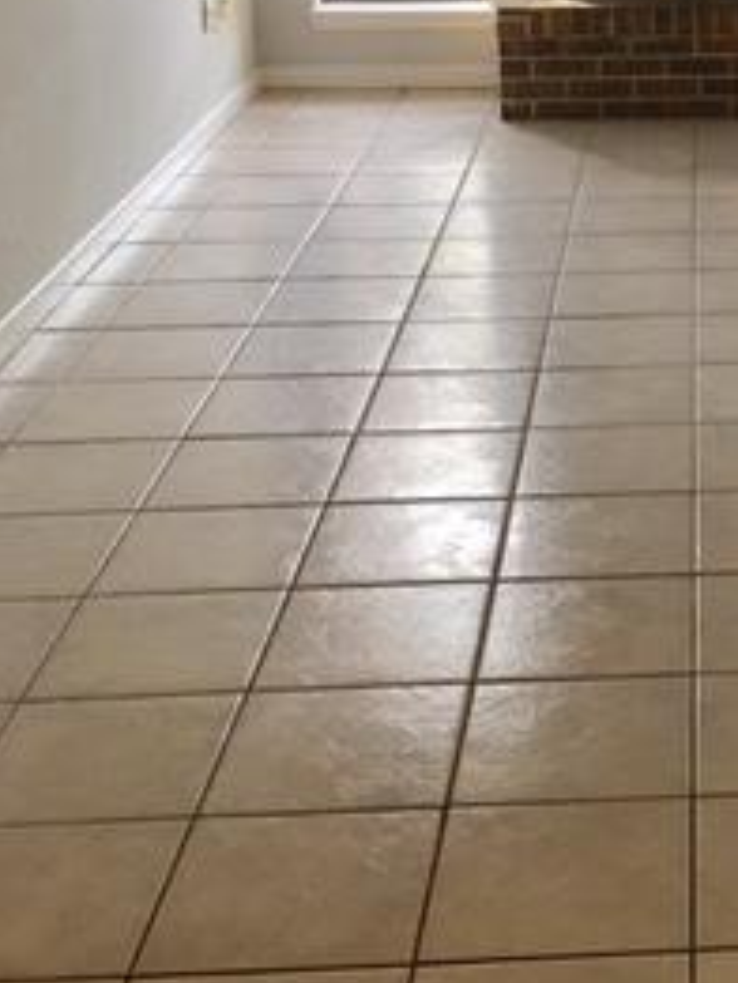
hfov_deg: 19.7
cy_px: 124
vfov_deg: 26.6
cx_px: 840
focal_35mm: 71
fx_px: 2017
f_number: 2.2
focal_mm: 4.15
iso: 40
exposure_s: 1/30
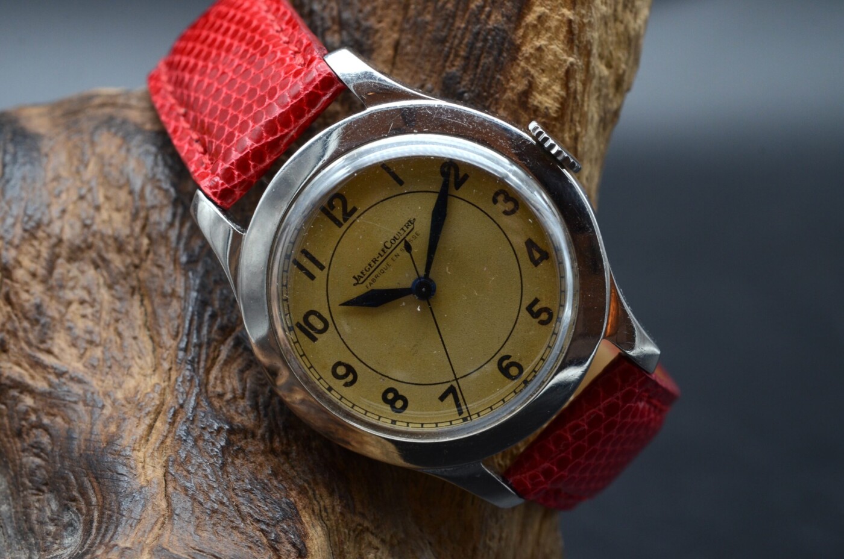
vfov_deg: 15.1
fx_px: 2106
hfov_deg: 22.7
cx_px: 422
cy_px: 280
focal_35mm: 90
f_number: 11
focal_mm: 60
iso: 500
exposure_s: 1/30
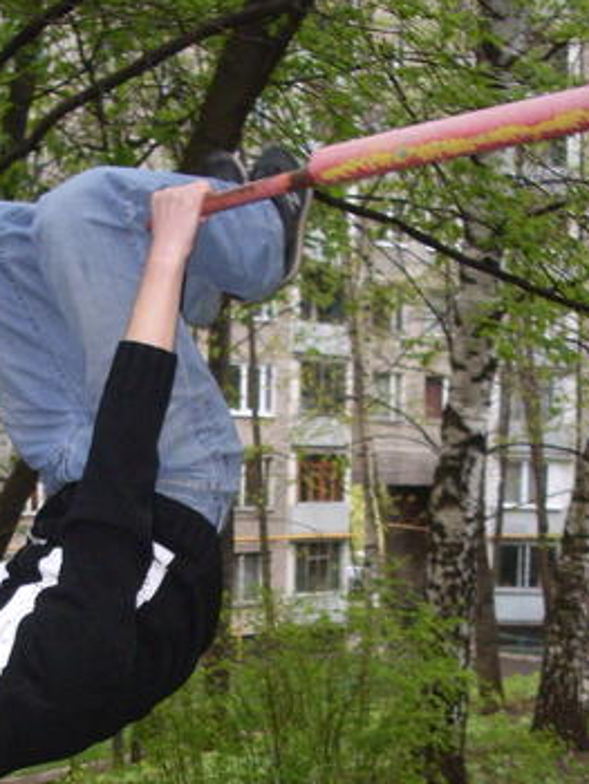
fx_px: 1450
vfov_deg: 29.7
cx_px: 119
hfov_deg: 22.6
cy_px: 605
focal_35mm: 64
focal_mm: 5.8
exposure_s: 1/40
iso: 160
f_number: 2.6
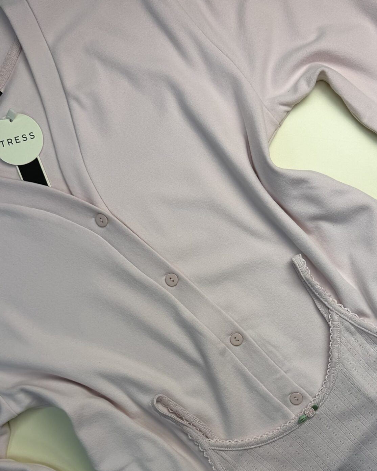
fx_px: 600
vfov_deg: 41.8
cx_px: 244
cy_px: 343
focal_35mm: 43
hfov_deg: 34.6
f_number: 1.78
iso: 80
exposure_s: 1/898
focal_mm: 6.76
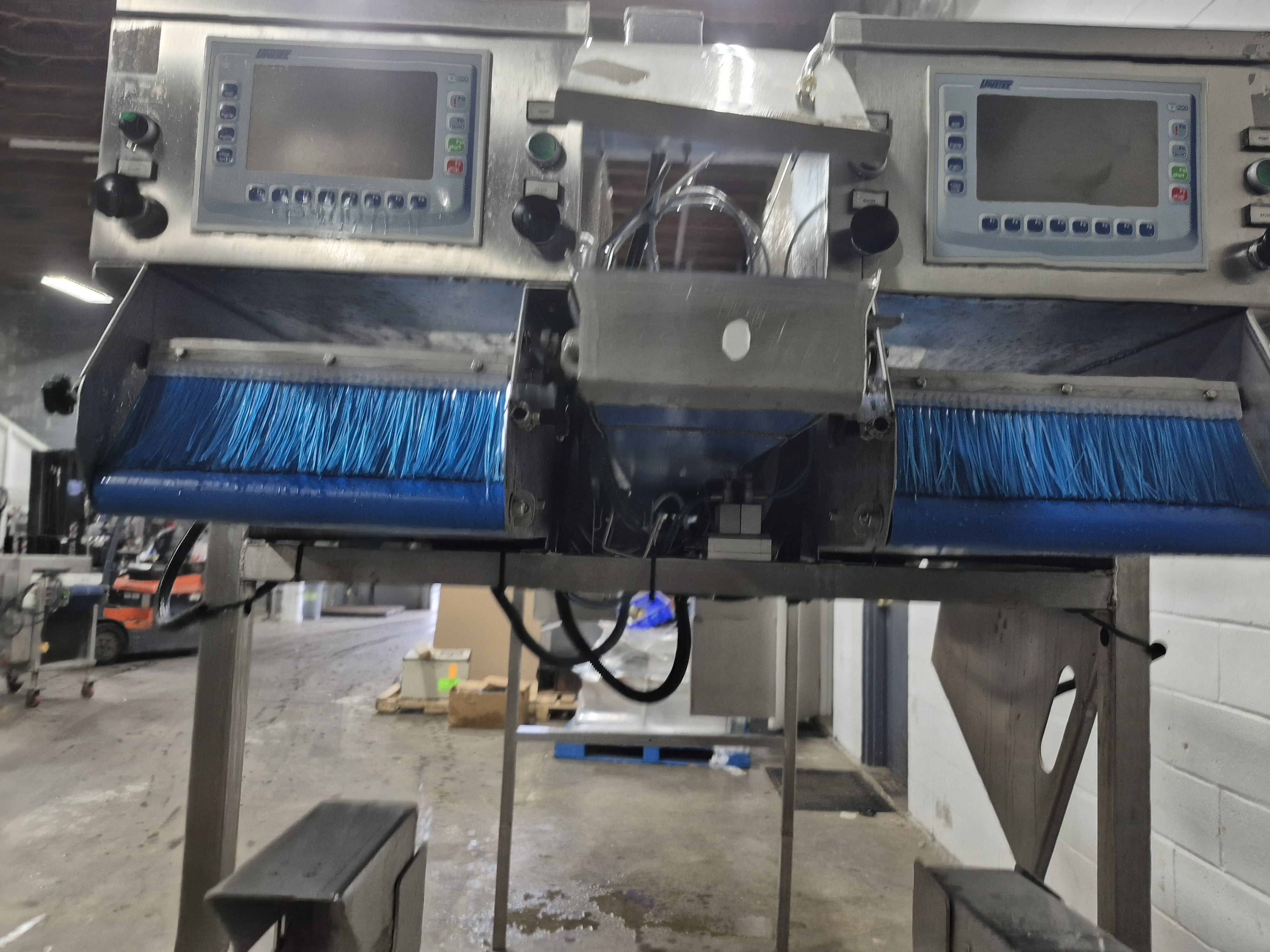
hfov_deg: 73.9
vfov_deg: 58.9
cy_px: 476
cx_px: 635
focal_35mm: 23
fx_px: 844
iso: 400
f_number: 1.8
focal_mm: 5.4
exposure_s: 1/120
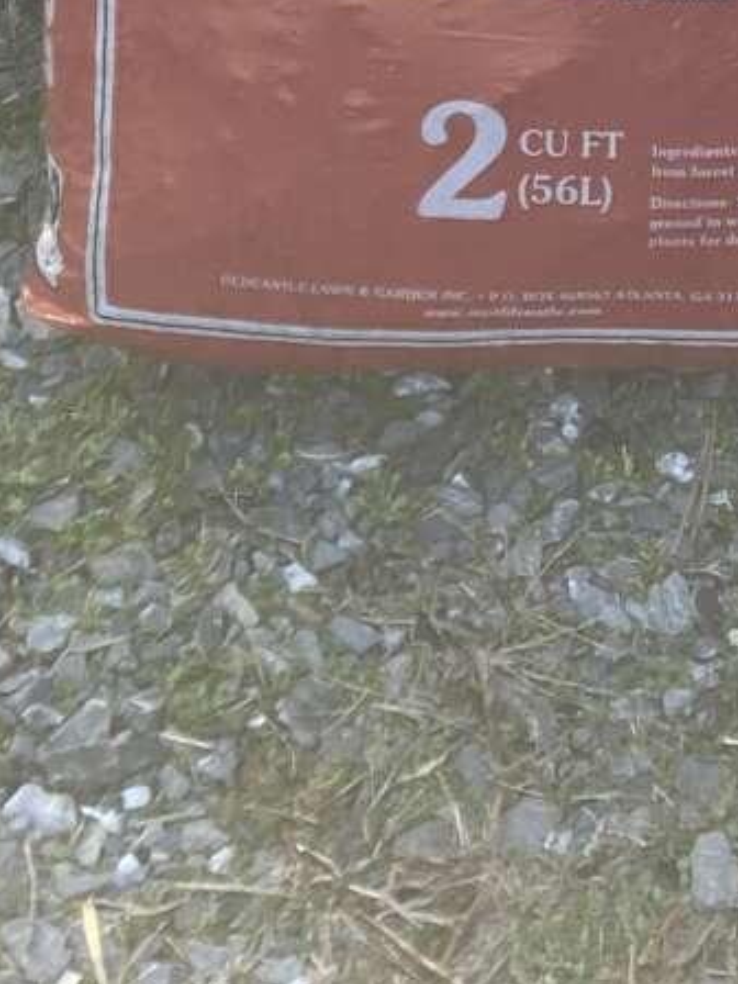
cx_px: 753
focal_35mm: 128
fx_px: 3639
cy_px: -1147
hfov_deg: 11.5
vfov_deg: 12.9
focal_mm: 3.99
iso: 20
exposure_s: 1/361
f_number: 1.8
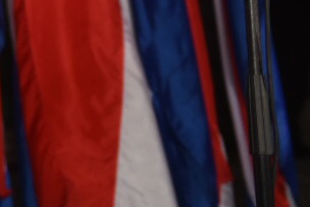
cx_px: -463
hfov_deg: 7.0
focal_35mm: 277
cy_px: -256
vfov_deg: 4.9
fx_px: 2386
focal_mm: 52
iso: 800
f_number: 2.8
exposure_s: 1/100
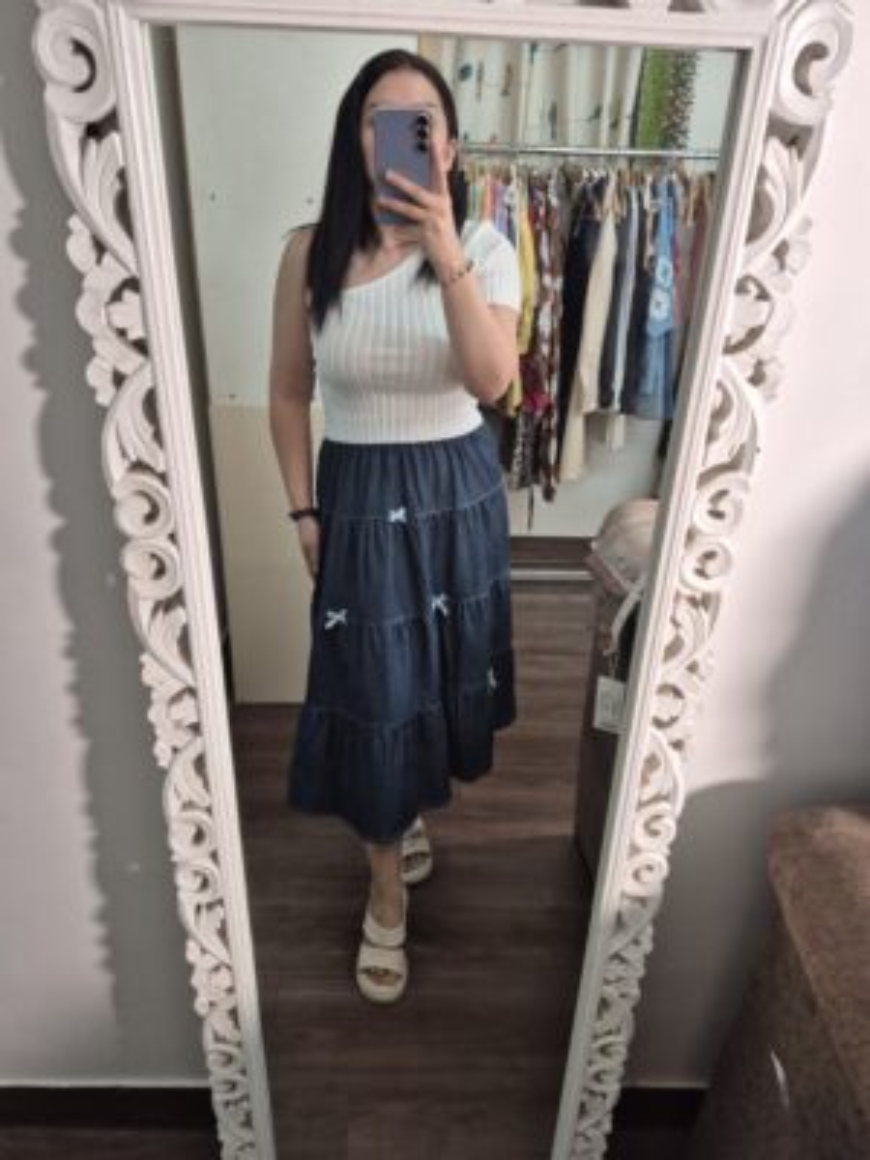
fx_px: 771
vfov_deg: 73.9
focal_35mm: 23
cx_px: 435
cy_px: 580
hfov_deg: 58.9
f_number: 1.8
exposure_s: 1/100
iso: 320
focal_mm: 5.4
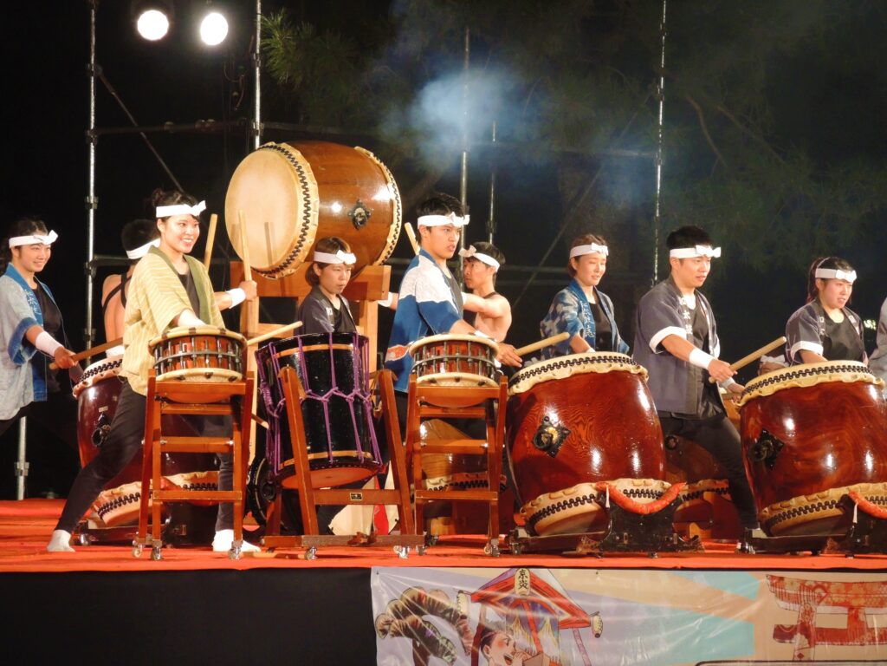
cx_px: 444
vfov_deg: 7.4
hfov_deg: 9.9
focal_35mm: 200
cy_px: 333
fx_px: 5125
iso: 800
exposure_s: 1/50
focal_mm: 42.8
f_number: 4
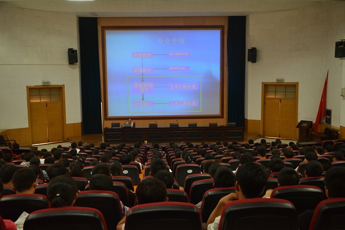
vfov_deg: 34.2
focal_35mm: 39
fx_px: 374
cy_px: 115
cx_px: 172
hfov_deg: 49.6
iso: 2000
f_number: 4
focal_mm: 26
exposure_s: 1/30
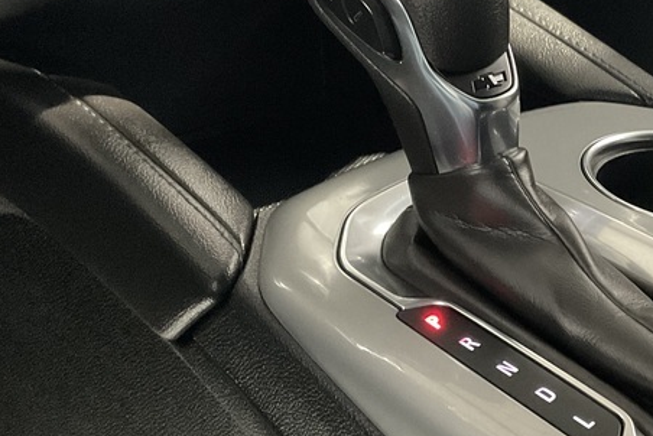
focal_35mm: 64
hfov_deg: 30.8
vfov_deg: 21.2
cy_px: 152
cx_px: 498
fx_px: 1162
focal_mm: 3
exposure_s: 1/24
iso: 500
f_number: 1.8
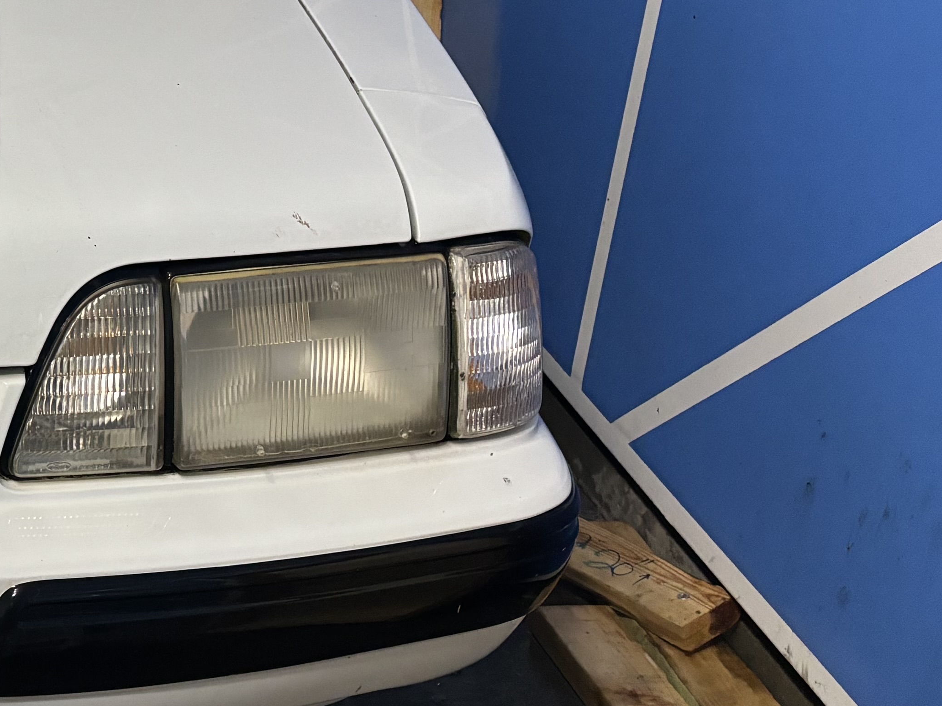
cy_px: 225
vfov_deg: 20.4
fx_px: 1959
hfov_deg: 23.9
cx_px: -268
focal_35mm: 72
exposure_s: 1/60
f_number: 1.6
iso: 250
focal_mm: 5.96
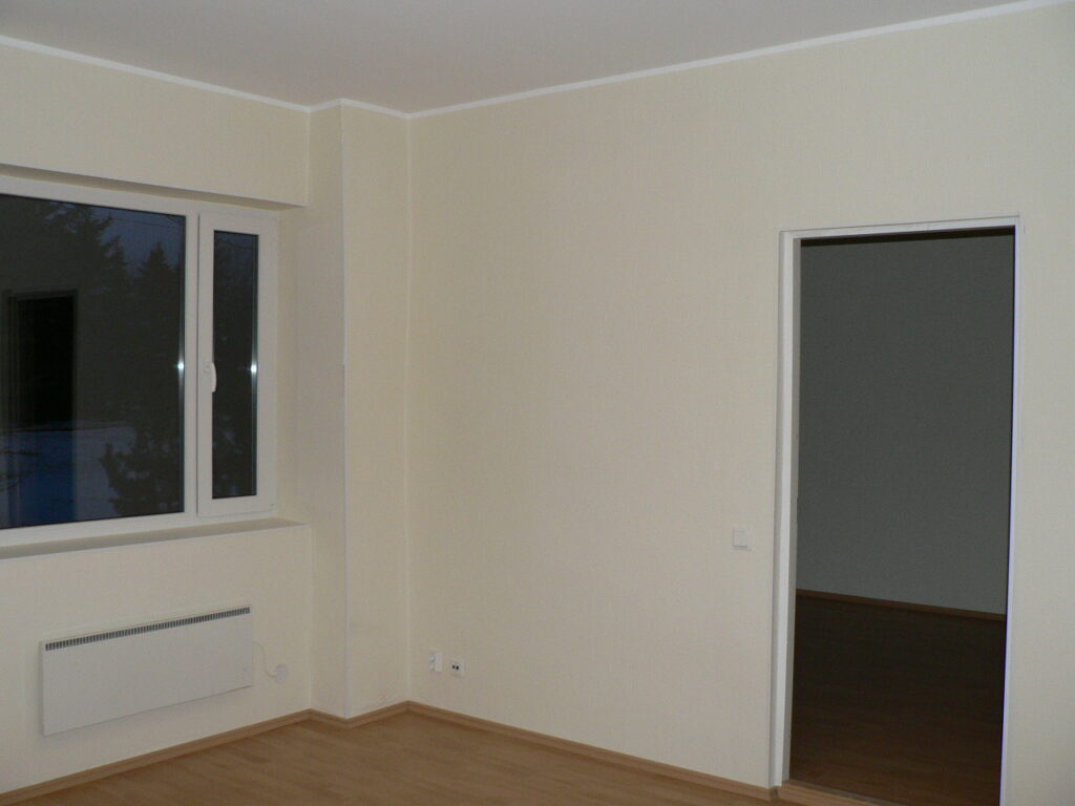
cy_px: 403
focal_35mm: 36
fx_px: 1118
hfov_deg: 51.4
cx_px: 538
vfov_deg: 39.7
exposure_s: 1/60
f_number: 2.8
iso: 150
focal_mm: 6
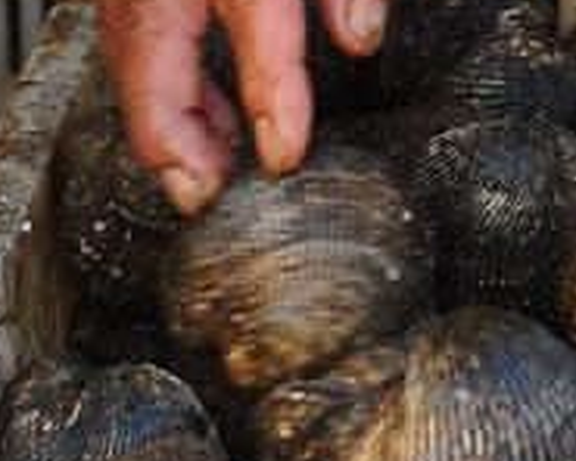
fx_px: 1773
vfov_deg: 14.5
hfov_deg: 17.2
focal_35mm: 104
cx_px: 778
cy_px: -28
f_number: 2.8
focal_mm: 32
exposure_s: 1/200
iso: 200
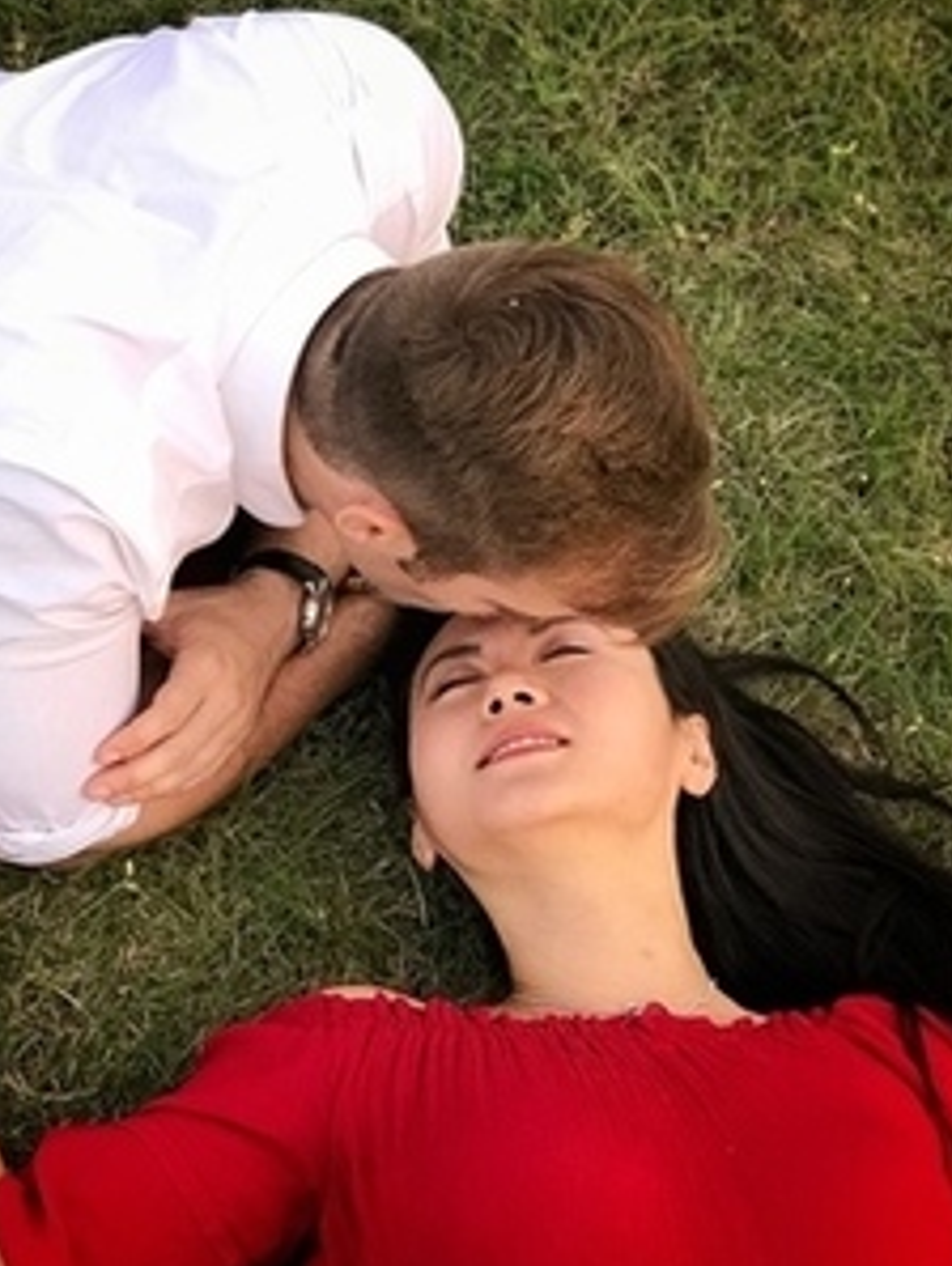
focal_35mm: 70
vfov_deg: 27.8
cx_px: 414
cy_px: 641
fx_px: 2563
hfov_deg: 21.0
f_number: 2.8
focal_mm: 6.6
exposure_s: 1/60
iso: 40
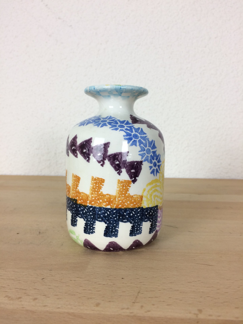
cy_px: 162
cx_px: 122
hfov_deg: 48.2
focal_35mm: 29
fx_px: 271
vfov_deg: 61.7
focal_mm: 4.15
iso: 32
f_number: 2.2
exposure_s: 1/33
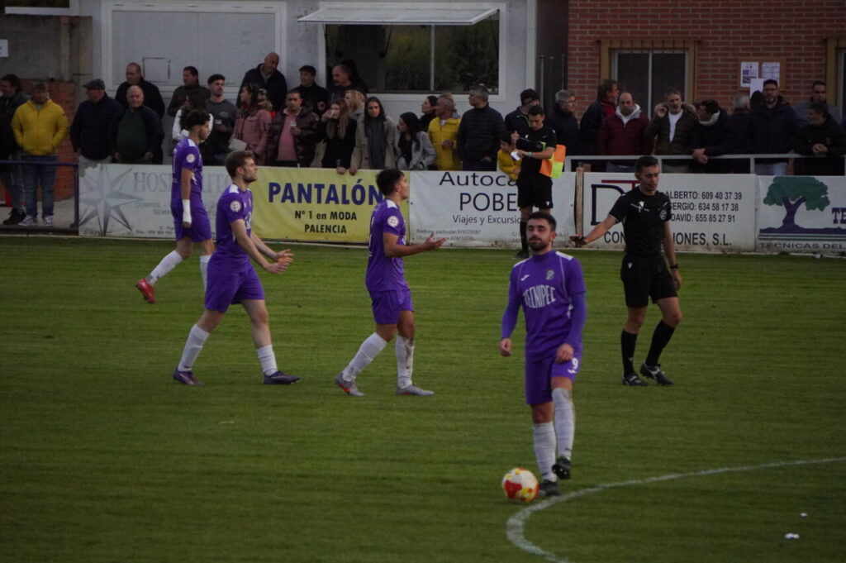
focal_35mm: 315
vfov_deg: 4.4
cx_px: 423
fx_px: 7396
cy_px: 282
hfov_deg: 6.5
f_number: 6.3
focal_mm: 210
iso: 6400
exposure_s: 1/2500
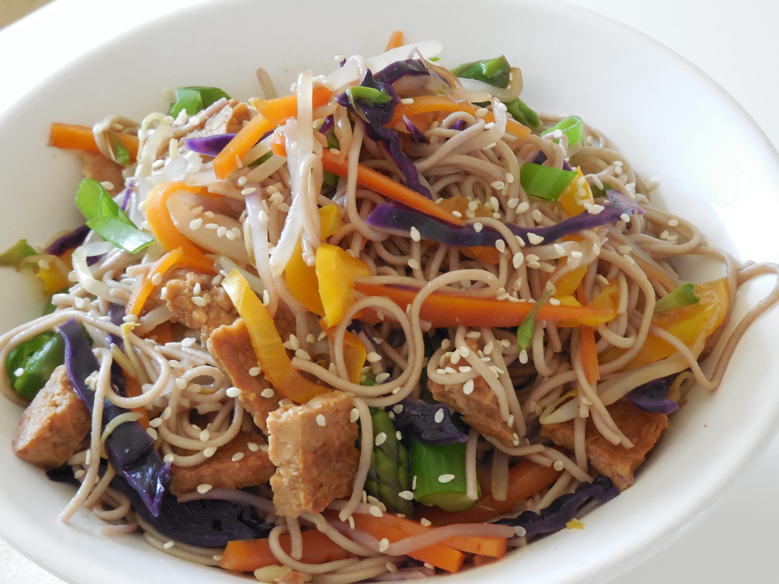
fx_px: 1755
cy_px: 292
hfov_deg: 25.0
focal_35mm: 78
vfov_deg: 18.9
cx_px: 390
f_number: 4.5
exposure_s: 1/30
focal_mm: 14.1
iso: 360
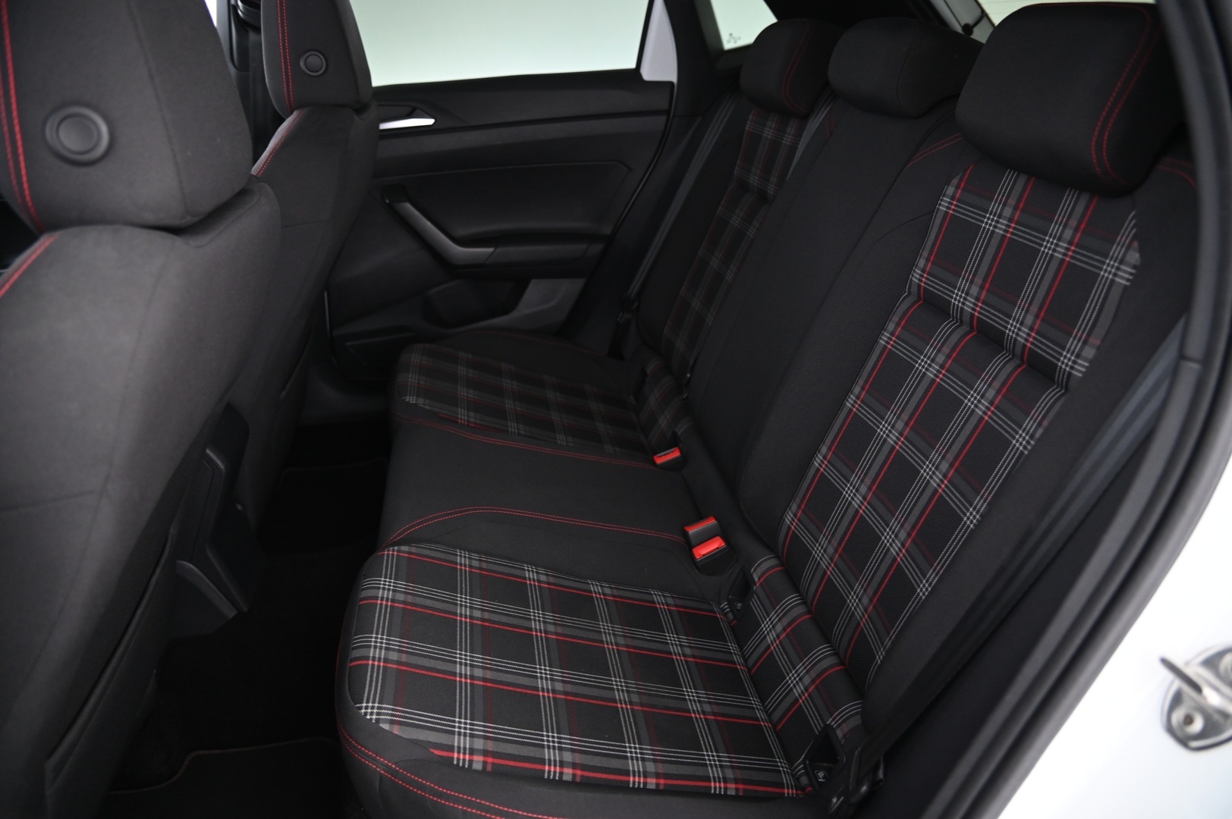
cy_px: 410
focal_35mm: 24
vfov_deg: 53.1
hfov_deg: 73.8
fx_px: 821
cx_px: 616
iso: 2000
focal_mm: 24
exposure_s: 1/10
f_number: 4
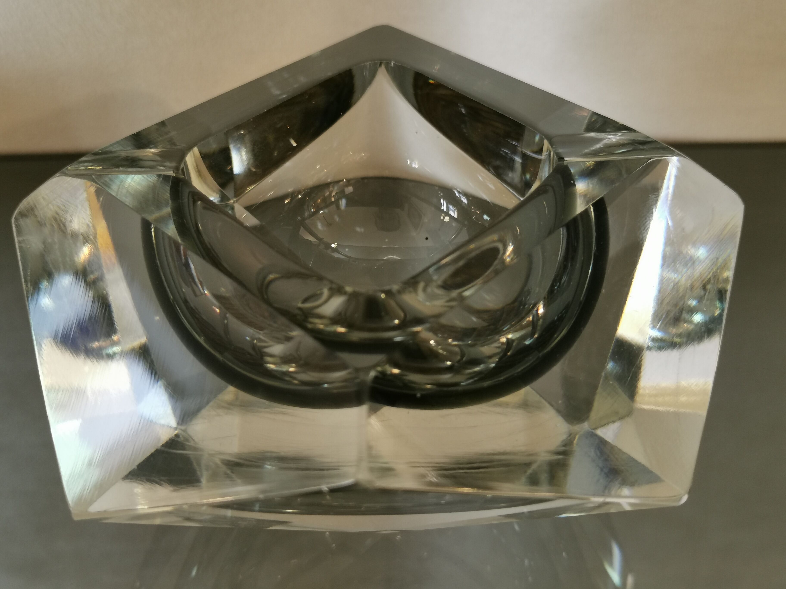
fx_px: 999
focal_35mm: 44
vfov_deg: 32.9
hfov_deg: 42.9
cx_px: 393
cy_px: 294
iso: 100
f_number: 1.8
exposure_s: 1/50
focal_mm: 5.58
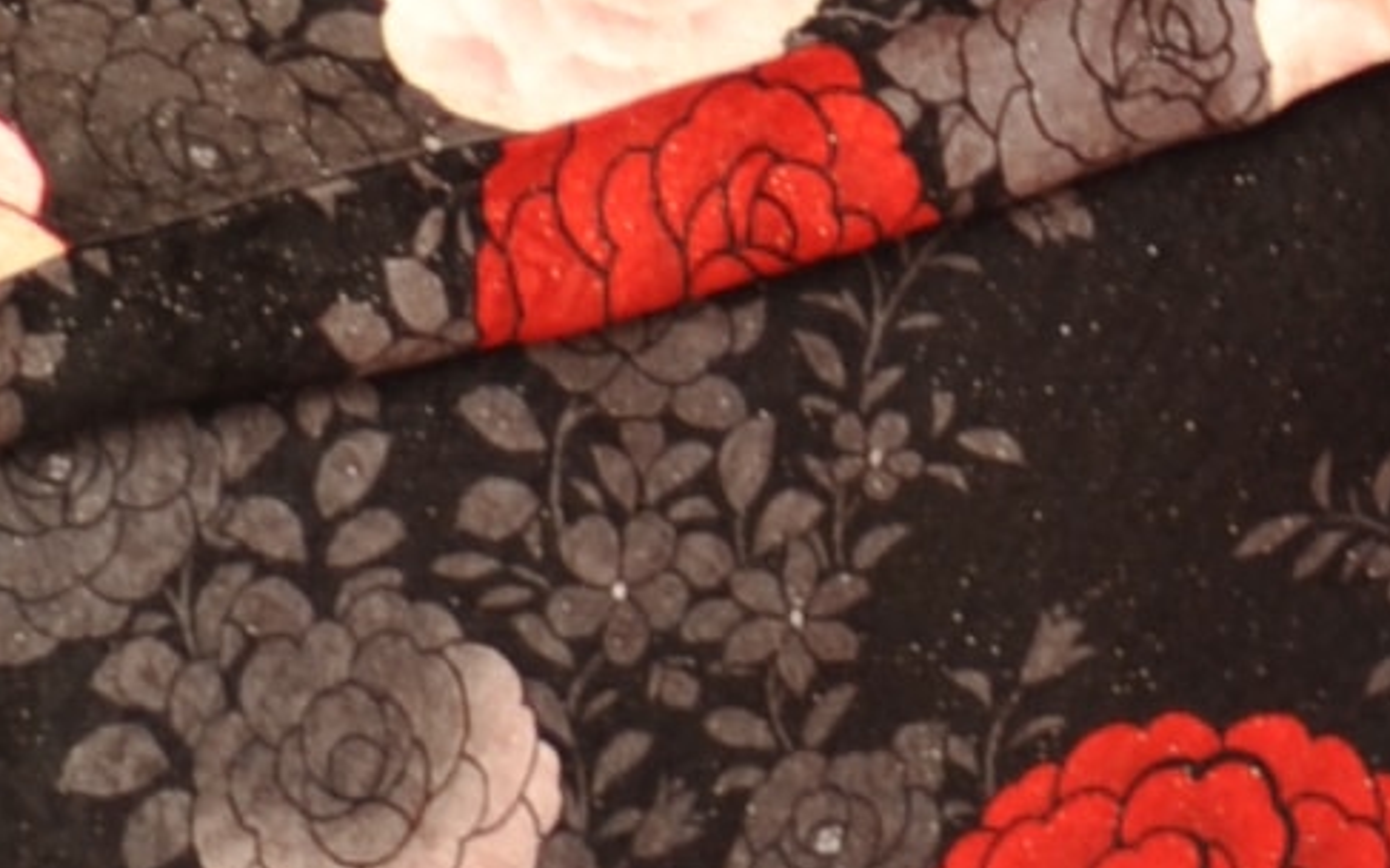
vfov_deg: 2.4
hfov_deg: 3.8
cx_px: 1156
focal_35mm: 552
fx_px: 20904
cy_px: -1488
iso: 400
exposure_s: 1/20
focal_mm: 62
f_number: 4.8
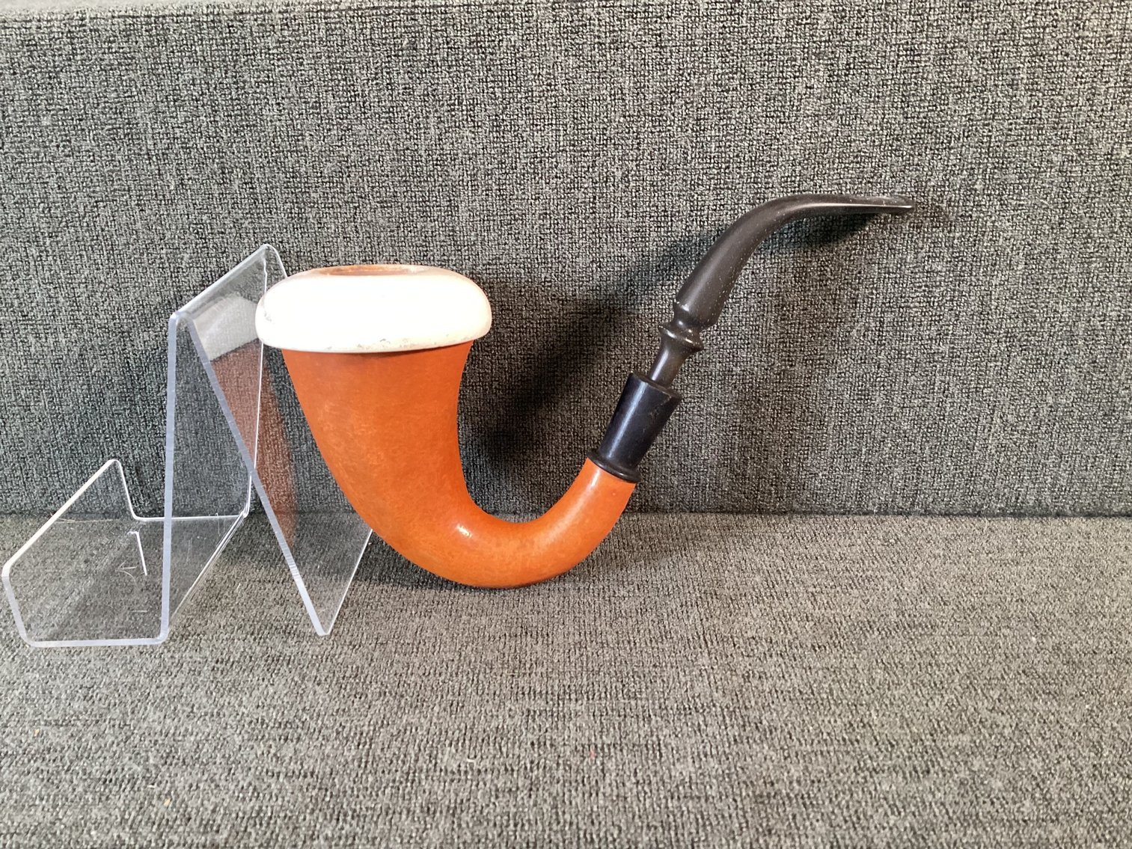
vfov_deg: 45.4
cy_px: 424
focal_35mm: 31
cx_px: 566
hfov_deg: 58.3
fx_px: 1014
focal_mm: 3.3
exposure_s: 1/40
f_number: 2.4
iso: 250
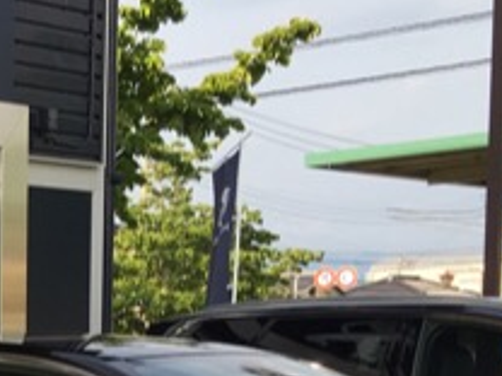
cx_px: -372
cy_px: 593
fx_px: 1726
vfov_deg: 11.8
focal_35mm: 119
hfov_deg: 14.7
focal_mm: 4.15
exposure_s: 1/569
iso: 25
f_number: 2.2
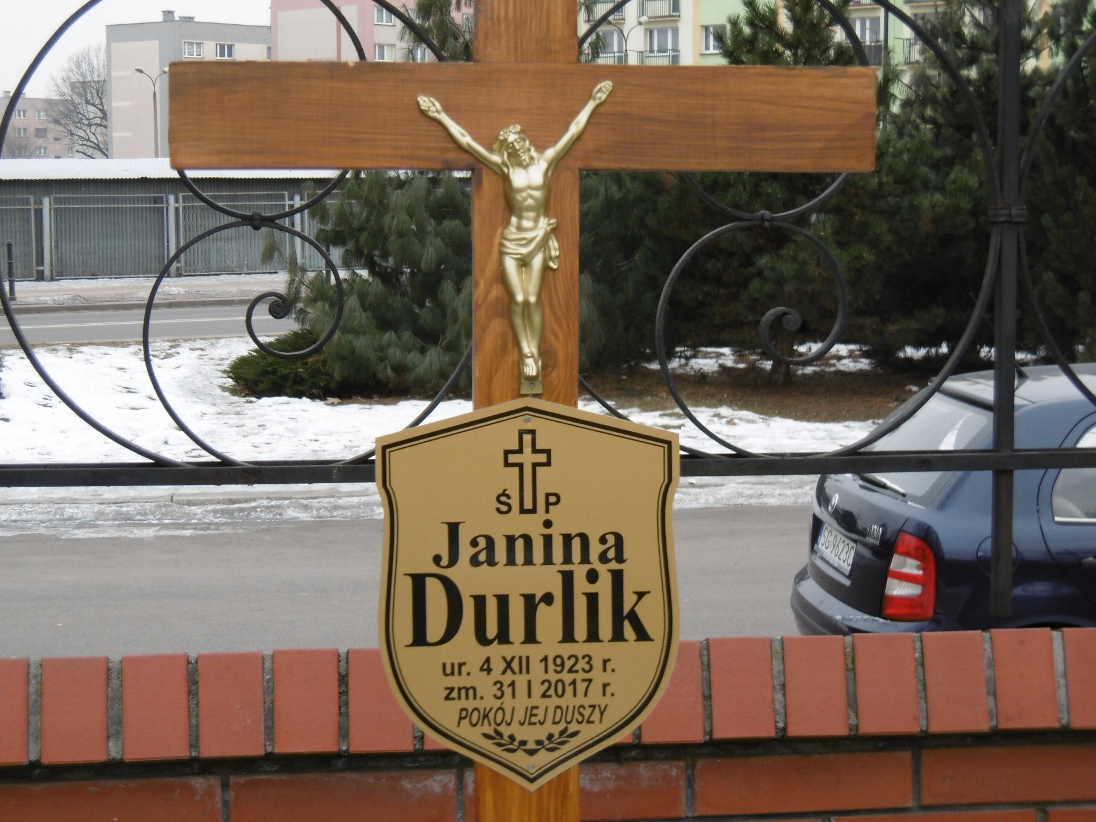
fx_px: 2437
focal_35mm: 77
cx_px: 553
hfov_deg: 25.3
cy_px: 360
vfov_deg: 19.1
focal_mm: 12.1
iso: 100
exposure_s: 1/80
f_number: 4.4
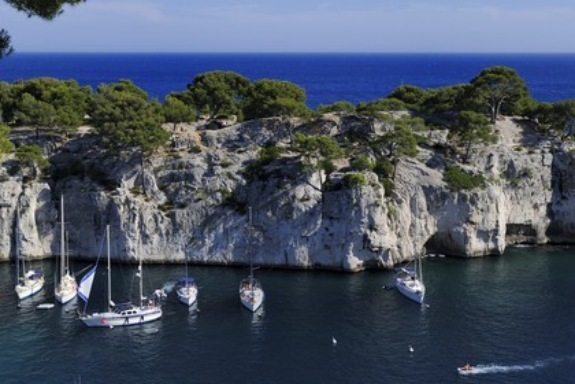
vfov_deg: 26.0
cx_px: 288
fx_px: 830
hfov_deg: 38.2
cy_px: 192
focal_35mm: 52
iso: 200
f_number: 10
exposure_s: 1/200
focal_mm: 52
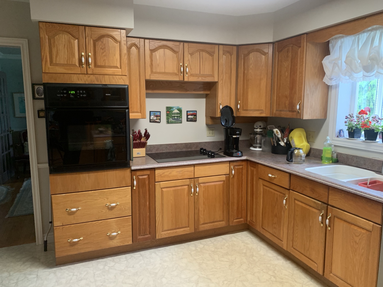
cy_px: 144
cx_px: 192
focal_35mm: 26
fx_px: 288
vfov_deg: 53.1
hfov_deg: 67.3
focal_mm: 4.25
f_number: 1.8
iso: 320
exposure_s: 1/40
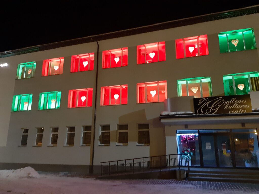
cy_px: 97
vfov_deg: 51.4
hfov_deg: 65.3
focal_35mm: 27
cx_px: 130
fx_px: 202
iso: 640
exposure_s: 1/17
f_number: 1.7
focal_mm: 3.93
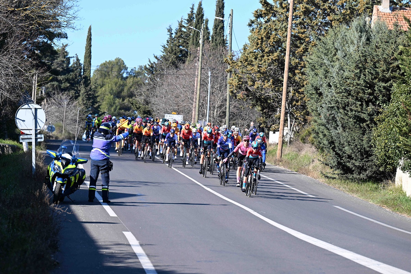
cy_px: 137
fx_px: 2283
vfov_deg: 6.9
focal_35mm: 200
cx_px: 206
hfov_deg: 10.3
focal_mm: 200
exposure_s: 1/1000
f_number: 6.3
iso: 400
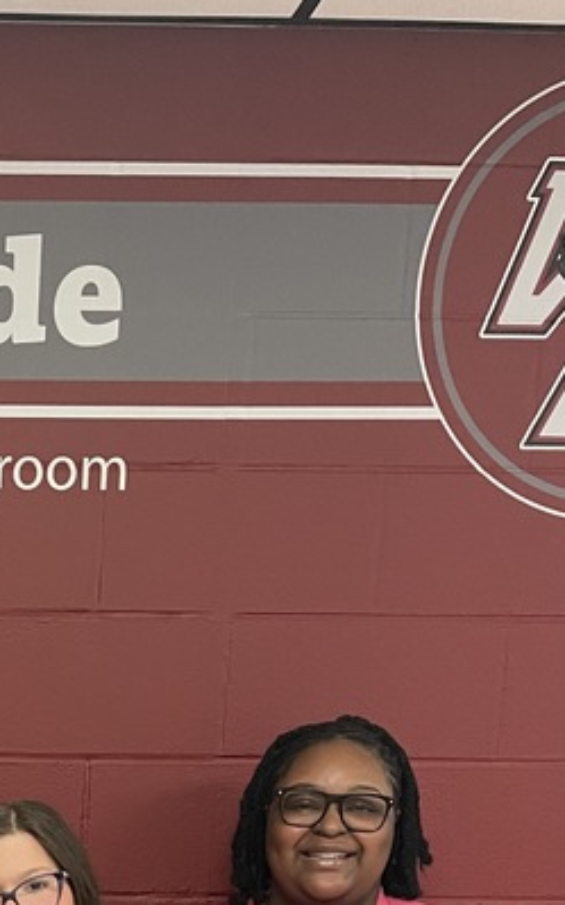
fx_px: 1677
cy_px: 1120
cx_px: -234
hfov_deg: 17.5
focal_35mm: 68
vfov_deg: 26.4
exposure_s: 1/60
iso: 320
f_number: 1.6
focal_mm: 5.1
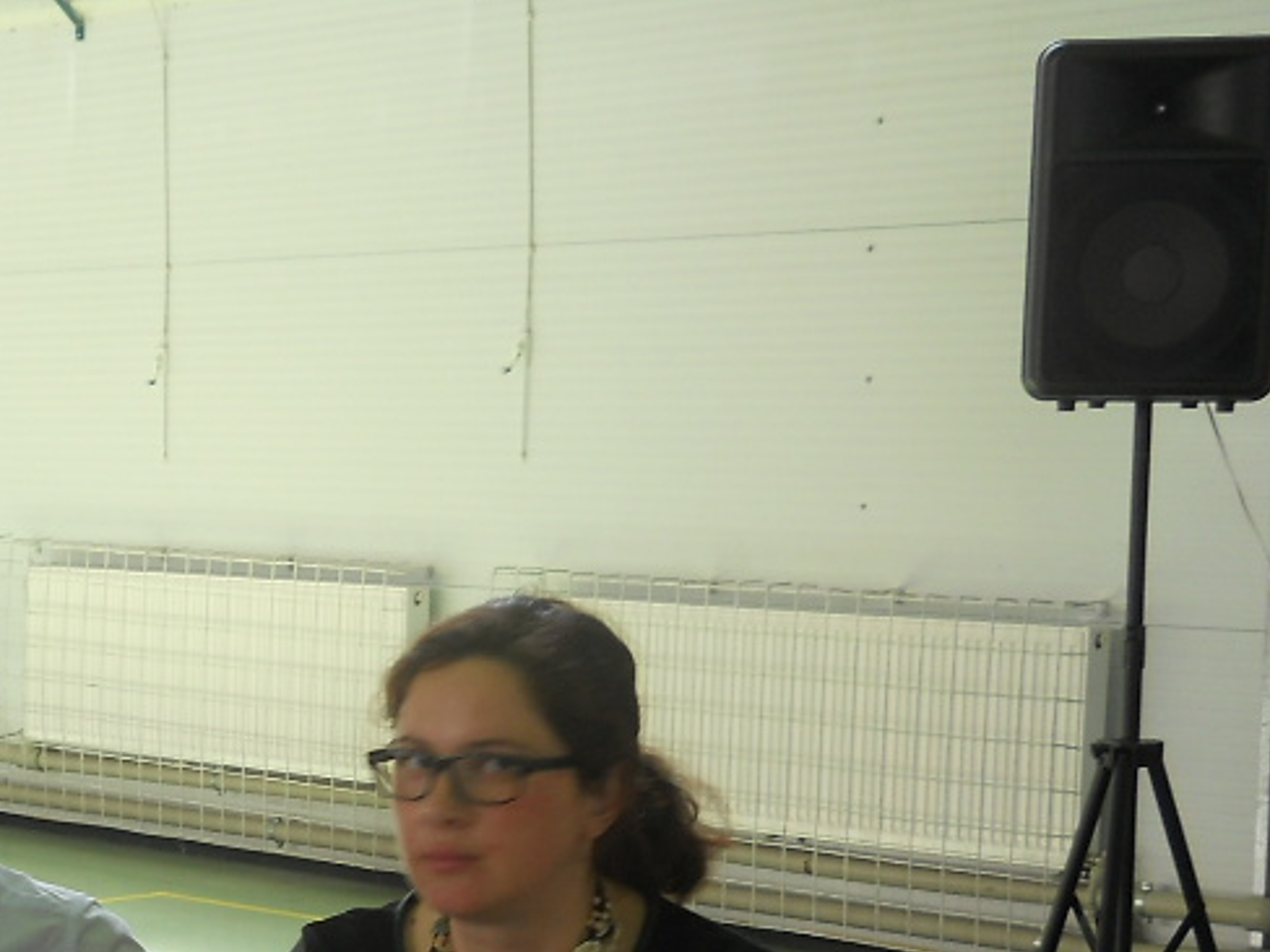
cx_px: 86
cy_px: 981
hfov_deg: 22.1
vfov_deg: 16.8
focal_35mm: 86
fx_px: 3155
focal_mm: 6.72
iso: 80
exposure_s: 1/40
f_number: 3.1
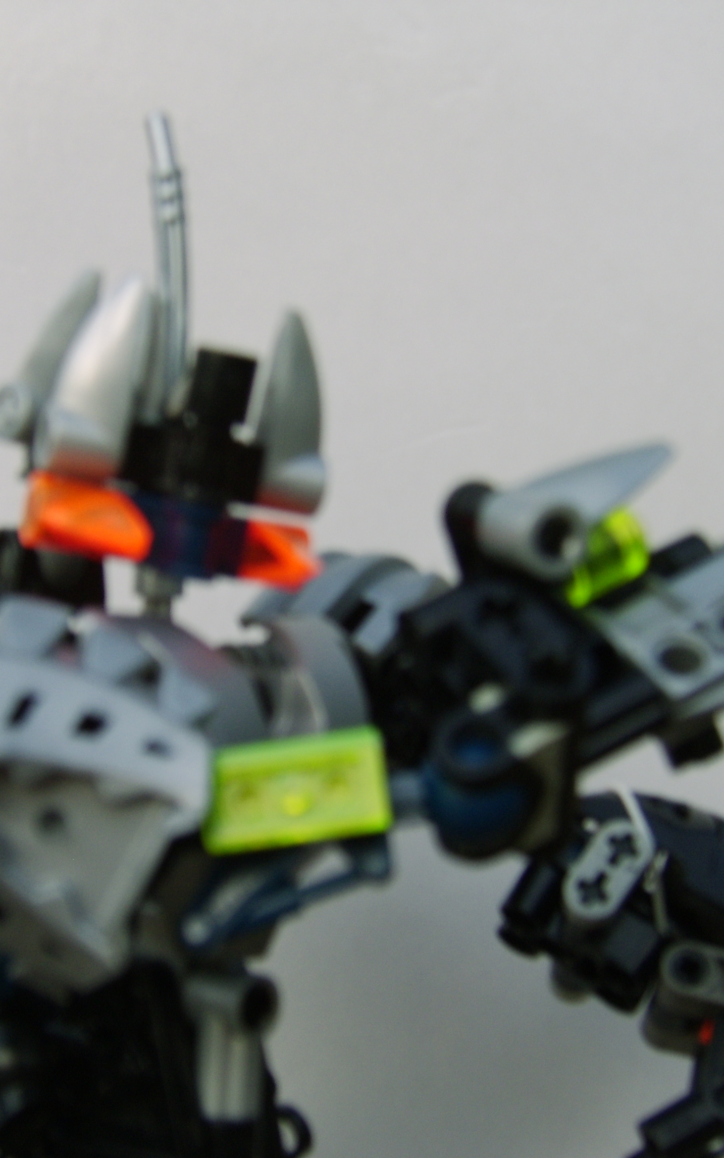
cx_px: 200
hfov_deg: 28.9
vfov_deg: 45.3
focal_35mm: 44
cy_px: 577
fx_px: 1389
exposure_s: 1/176
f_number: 4
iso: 71
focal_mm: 8.13
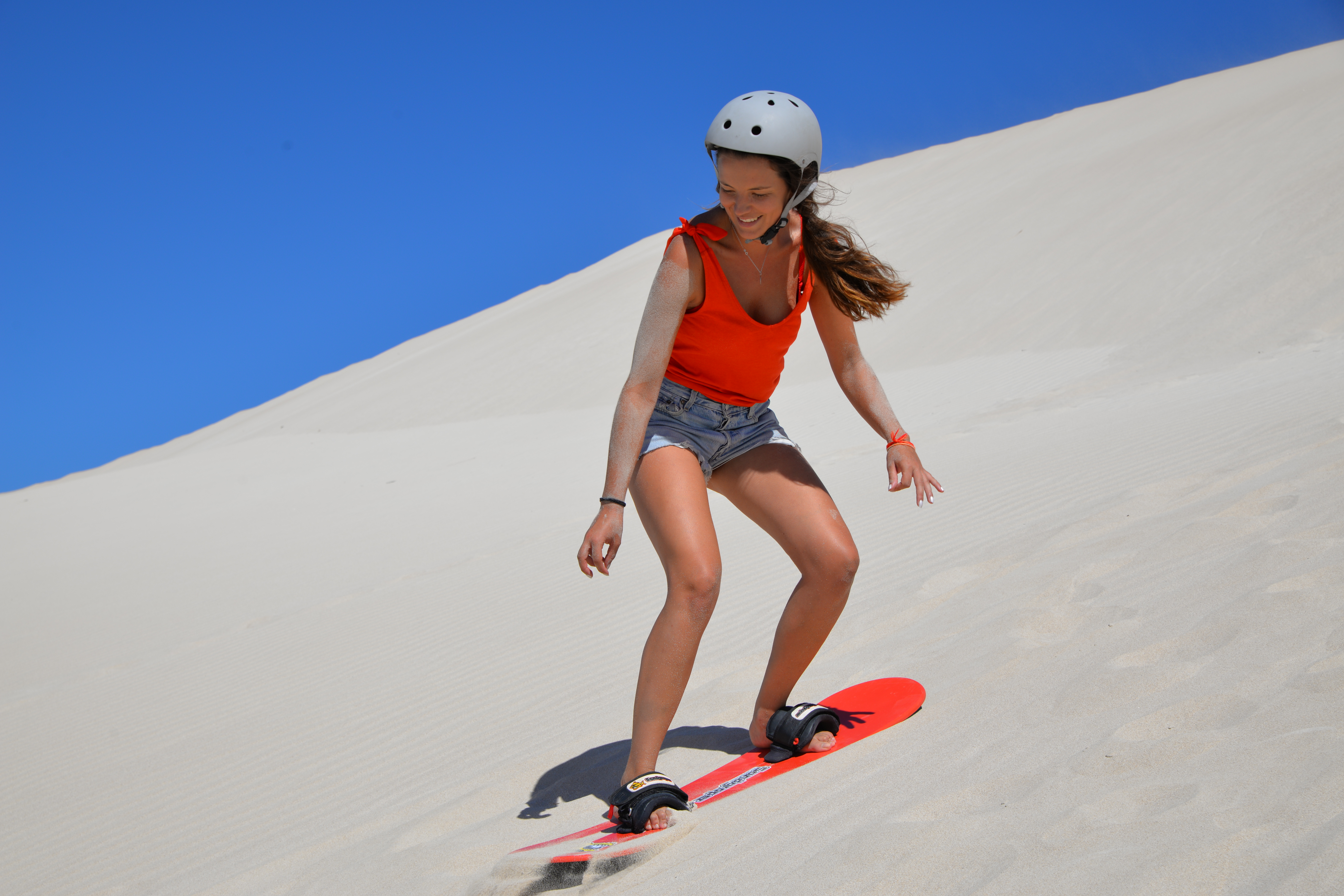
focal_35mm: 71
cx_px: 678
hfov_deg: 28.5
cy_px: 442
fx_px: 2650
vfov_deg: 19.2
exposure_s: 1/400
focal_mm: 70
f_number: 10
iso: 100
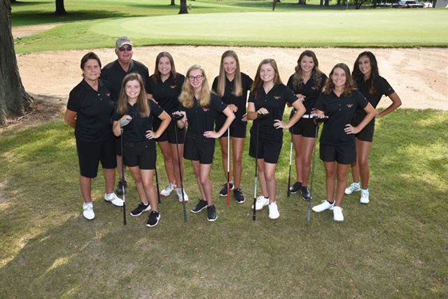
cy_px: 150
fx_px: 423
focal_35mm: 34
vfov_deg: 39.0
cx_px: 224
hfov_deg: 55.8
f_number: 10
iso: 400
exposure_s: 1/250
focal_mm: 34
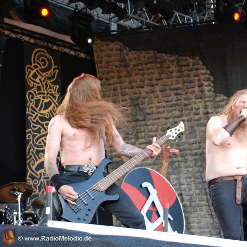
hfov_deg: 15.5
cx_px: 185
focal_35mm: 112
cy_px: 124
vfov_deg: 15.6
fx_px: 904
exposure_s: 1/100
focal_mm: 58
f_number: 5.3
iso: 800
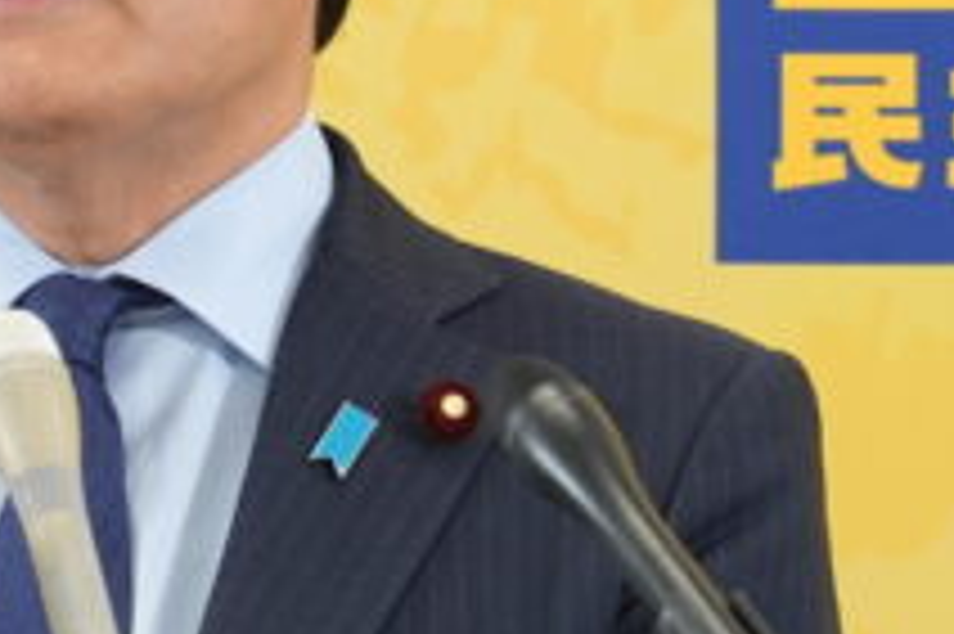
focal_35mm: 1086
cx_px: 45
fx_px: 28756
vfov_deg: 1.3
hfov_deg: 1.9
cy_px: 324
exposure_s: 1/100
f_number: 5.6
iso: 1250
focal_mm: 200
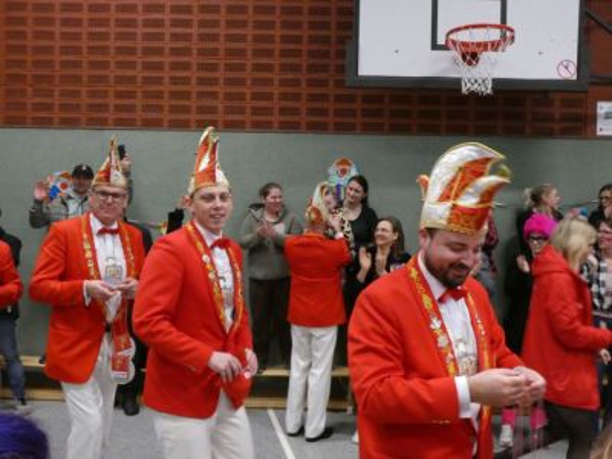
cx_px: 306
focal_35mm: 36
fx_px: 636
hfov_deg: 51.4
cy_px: 230
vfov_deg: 39.7
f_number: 3.5
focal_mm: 6.5
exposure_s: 1/80
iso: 1000
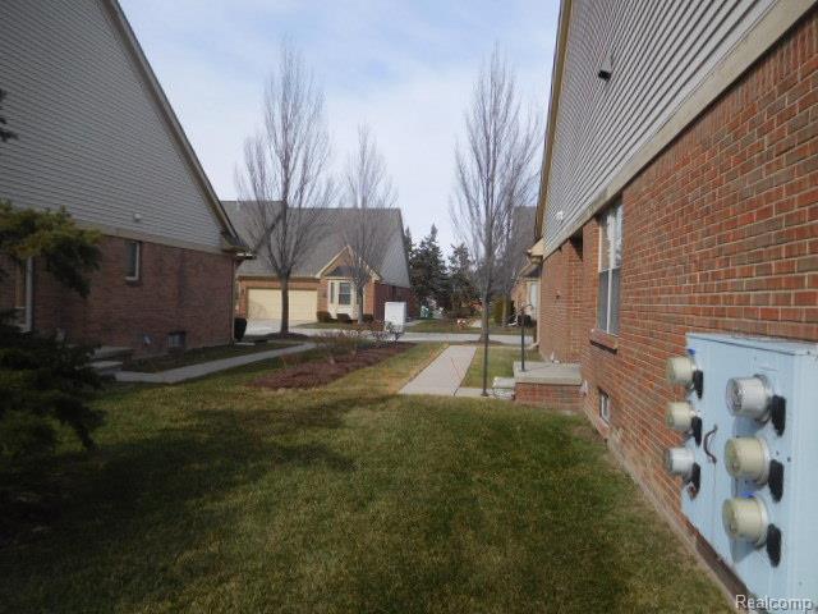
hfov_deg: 69.4
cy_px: 307
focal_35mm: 25
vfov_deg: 54.9
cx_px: 409
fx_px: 591
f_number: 3.4
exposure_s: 1/1250
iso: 125
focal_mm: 4.5
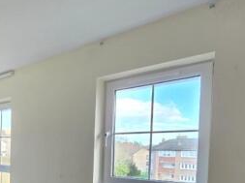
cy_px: 159
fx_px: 212
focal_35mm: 30
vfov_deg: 43.3
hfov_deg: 56.6
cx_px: 57
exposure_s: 1/50
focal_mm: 2.2
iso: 160
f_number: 2.2
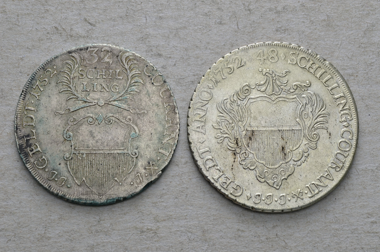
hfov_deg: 28.1
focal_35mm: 72
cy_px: 126
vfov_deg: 18.8
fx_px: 758
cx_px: 190
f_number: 14
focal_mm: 48
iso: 400
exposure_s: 1/200
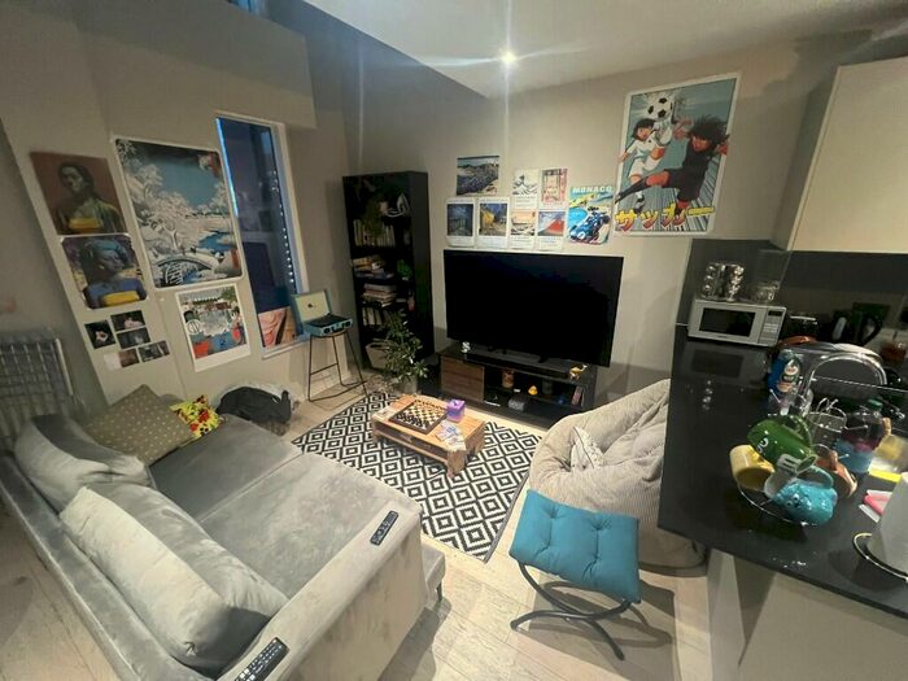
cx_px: 454
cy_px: 340
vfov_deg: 89.9
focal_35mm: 13
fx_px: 341
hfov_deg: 106.2
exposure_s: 1/50
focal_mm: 1.57
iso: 800
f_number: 1.8
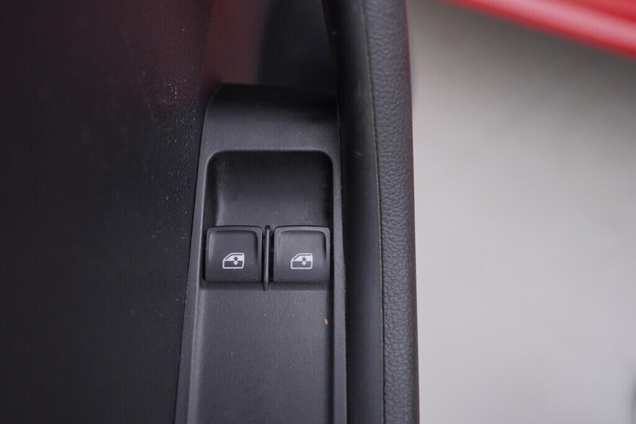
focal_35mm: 36
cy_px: 212
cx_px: 318
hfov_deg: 53.1
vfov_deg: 36.9
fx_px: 636
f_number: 3.2
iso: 125
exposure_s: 1/50
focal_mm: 24
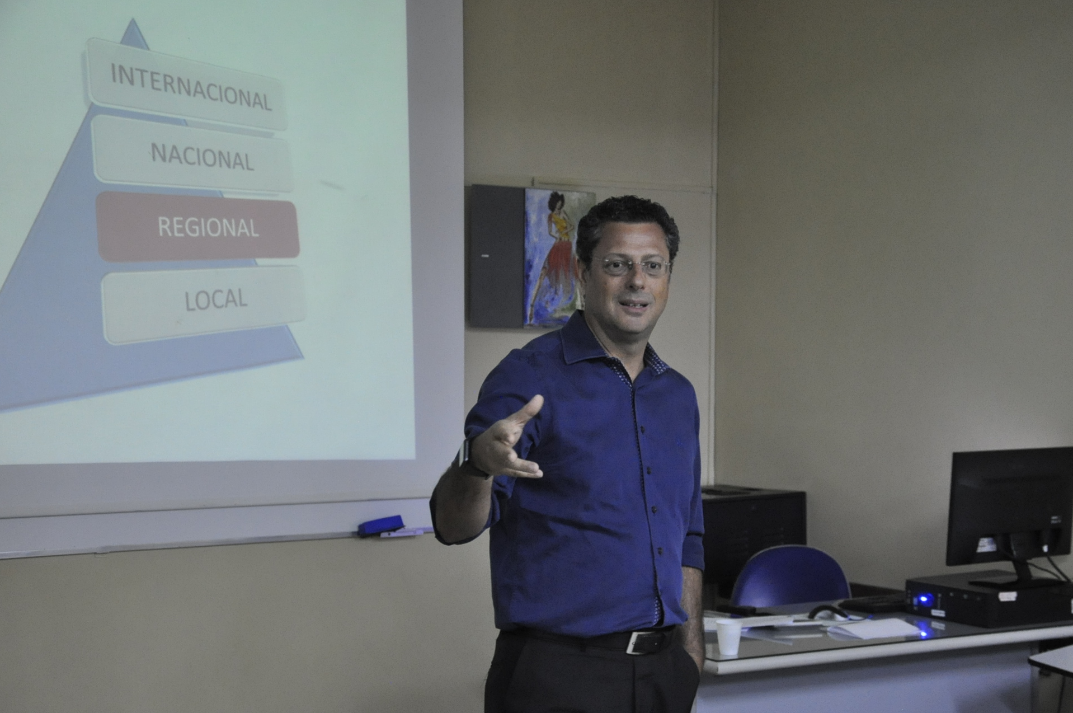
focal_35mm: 57
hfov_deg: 35.1
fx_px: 1697
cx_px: 593
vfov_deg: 23.7
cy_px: 391
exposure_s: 1/30
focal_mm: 34
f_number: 4.2
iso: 2500
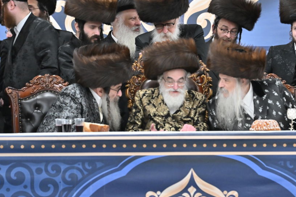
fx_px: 3115
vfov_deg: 3.6
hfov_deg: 5.4
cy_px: 96
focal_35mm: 379
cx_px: 186
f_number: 2.8
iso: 1250
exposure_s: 1/320
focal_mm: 200
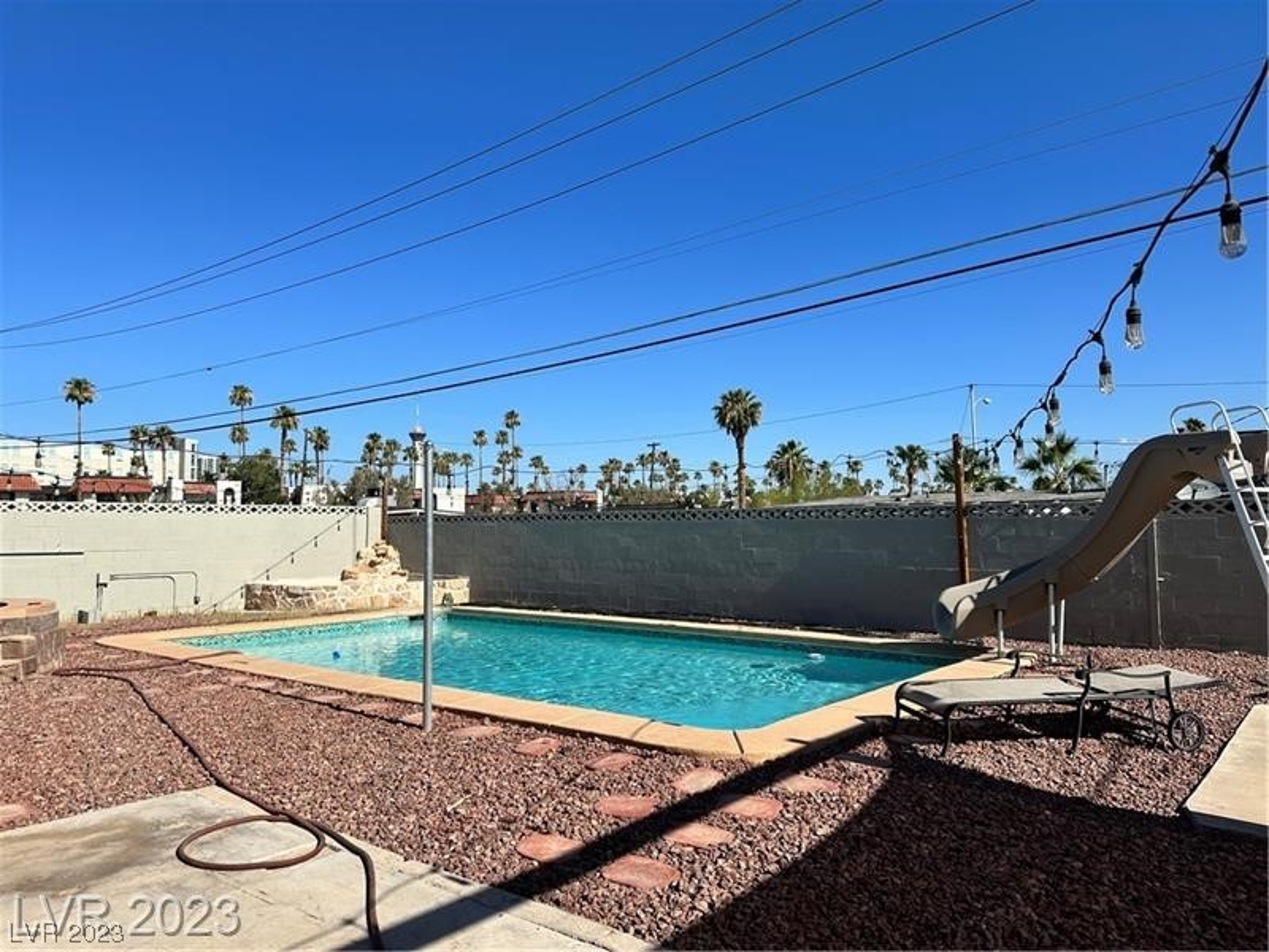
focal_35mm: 24
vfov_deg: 56.8
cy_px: 476
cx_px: 634
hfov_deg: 71.6
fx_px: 880
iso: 80
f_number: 1.78
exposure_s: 1/6211
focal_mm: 6.86
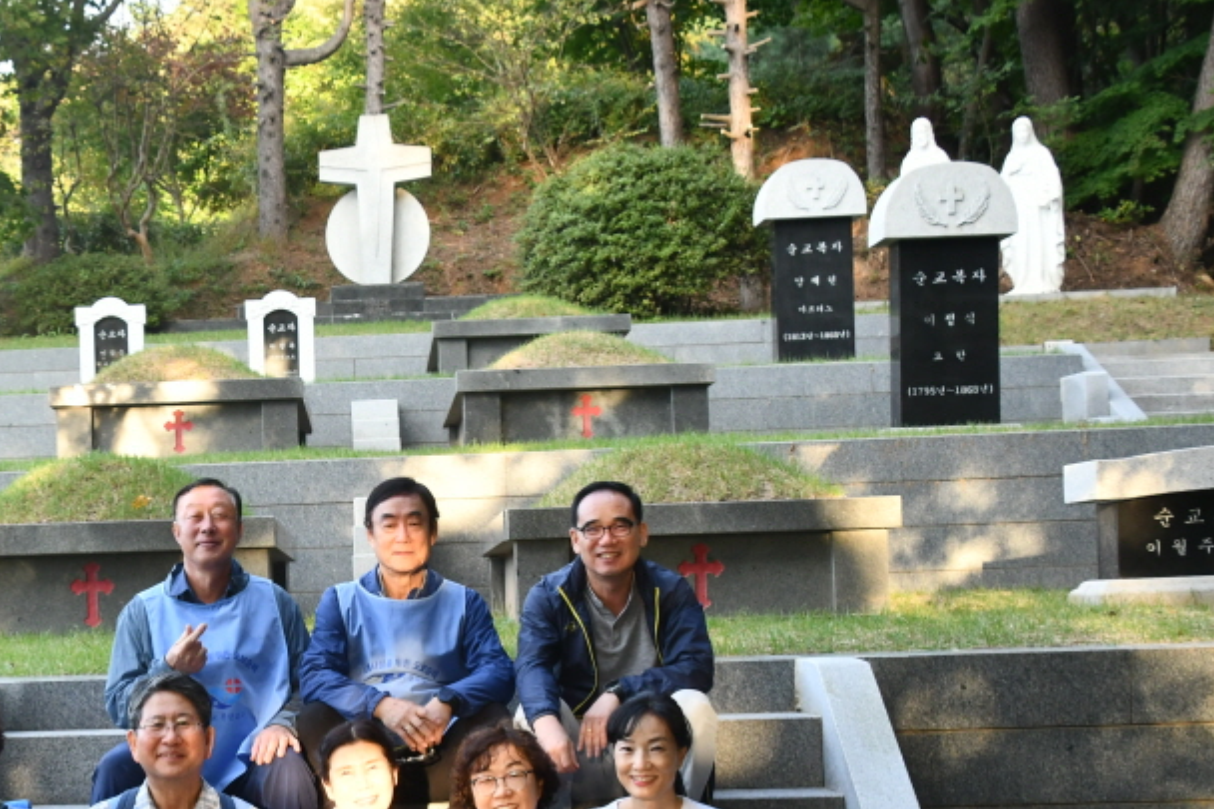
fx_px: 2259
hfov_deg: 29.4
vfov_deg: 20.1
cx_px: 248
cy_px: 661
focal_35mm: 67
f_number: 6.3
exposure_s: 1/160
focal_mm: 26
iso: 800
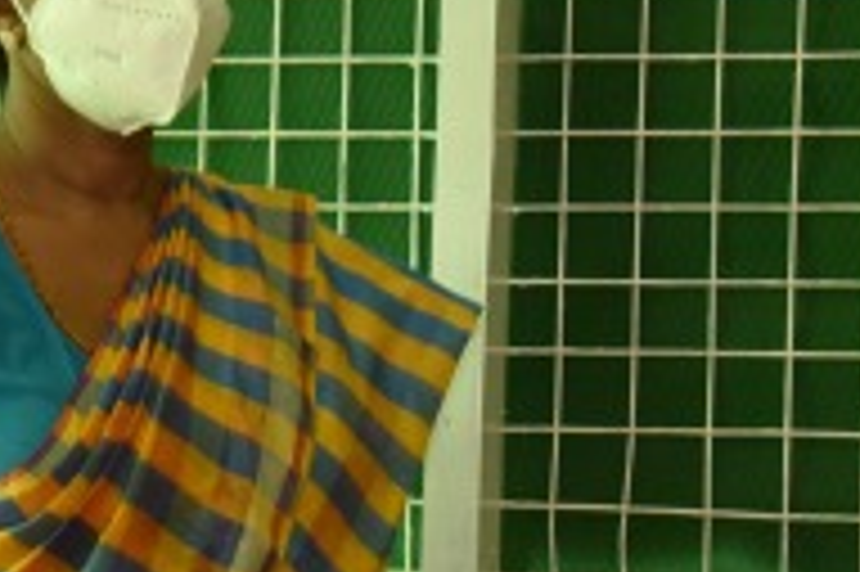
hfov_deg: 9.0
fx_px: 5394
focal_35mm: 226
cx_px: -245
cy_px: 509
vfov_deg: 6.1
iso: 2000
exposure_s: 1/200
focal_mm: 72
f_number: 10
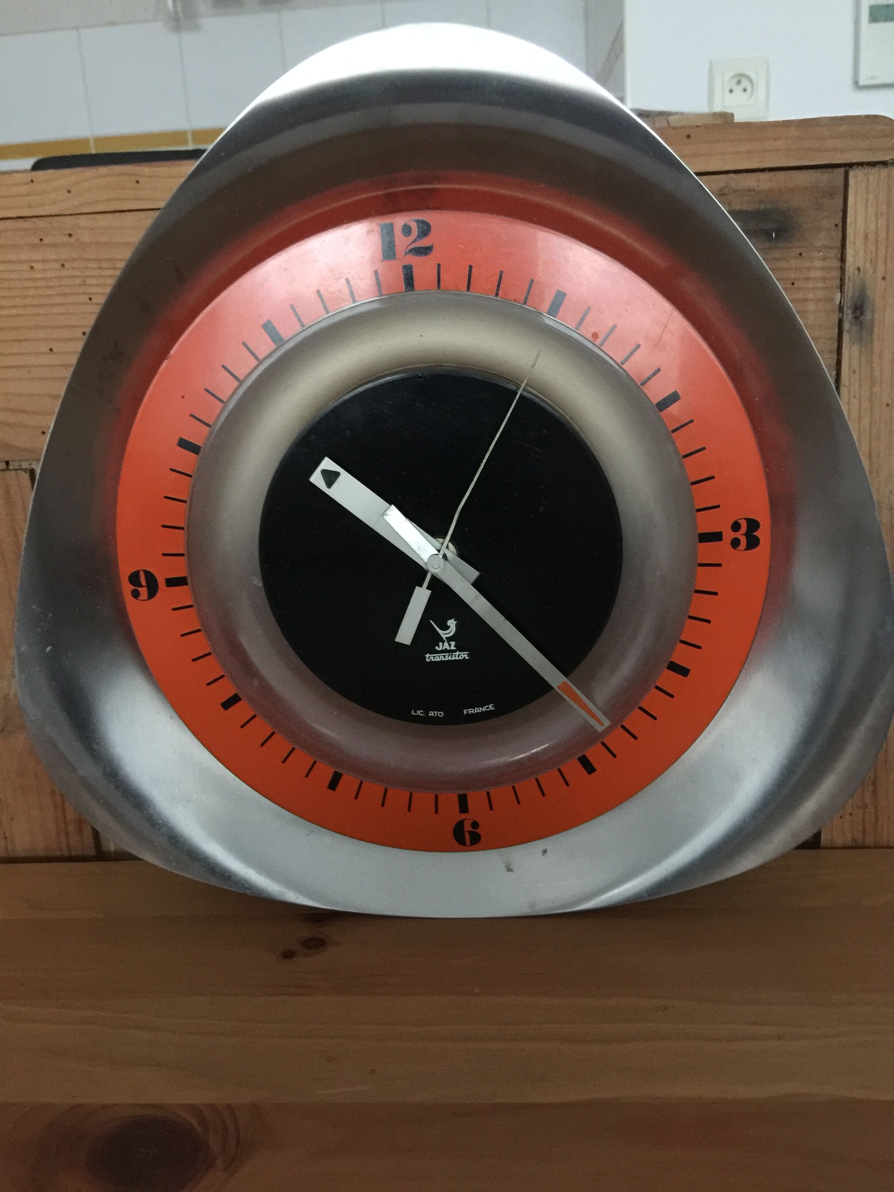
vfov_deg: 61.7
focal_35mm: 29
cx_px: 447
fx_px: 999
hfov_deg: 48.2
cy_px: 596
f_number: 2.2
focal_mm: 4.15
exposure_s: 1/8
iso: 160
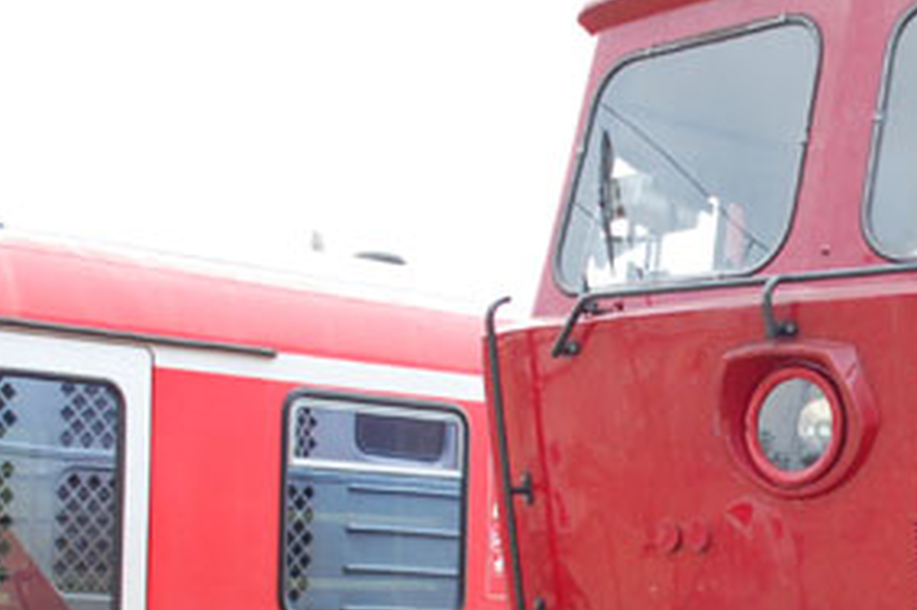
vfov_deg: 12.9
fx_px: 2676
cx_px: 860
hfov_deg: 19.0
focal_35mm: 105
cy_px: 557
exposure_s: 1/200
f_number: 7.1
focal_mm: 31
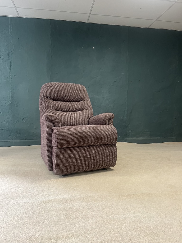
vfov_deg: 67.3
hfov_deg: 53.1
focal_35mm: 26
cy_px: 122
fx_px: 182
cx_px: 91
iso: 125
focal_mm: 5.1
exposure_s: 1/50
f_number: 1.6
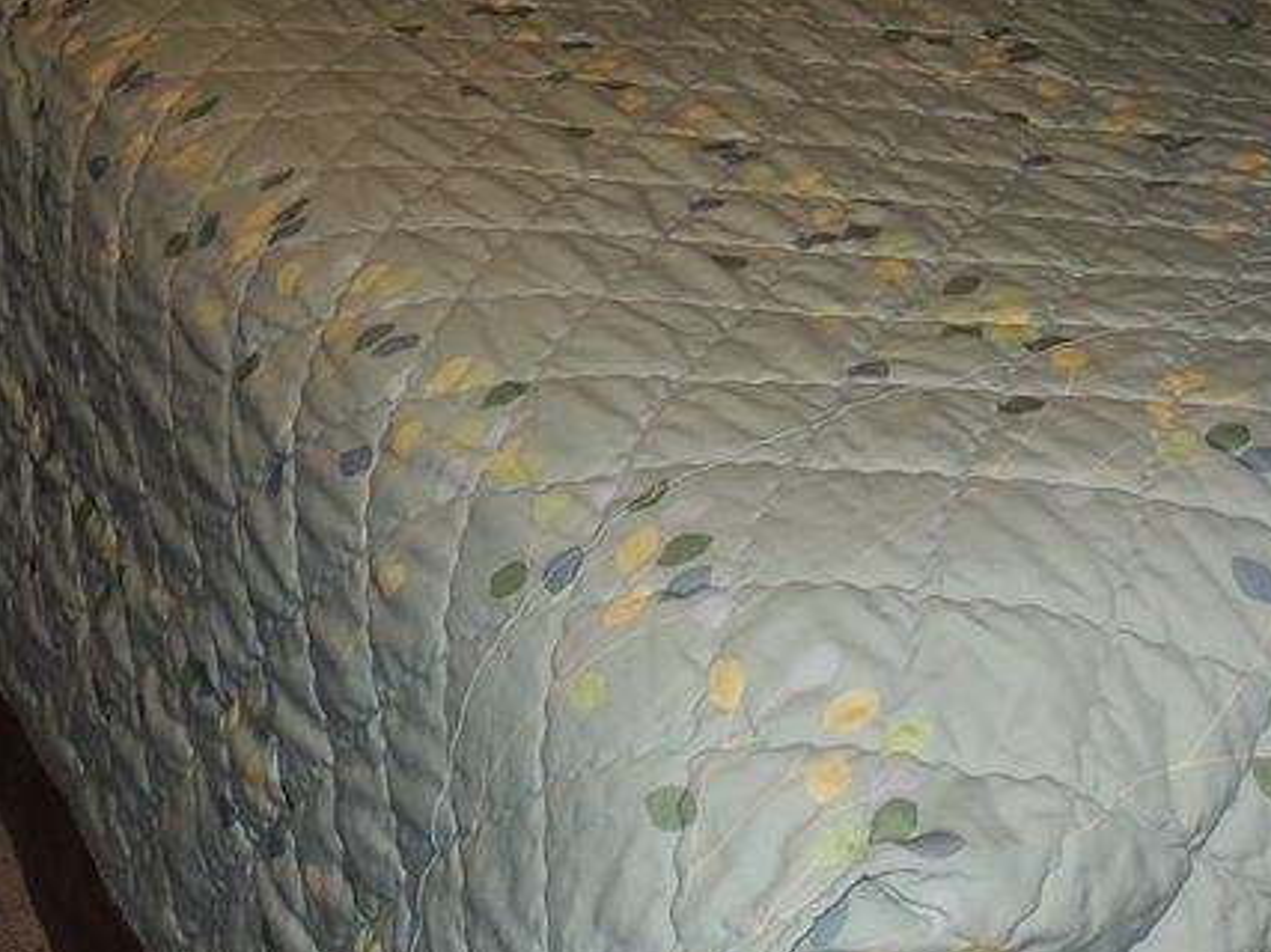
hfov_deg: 26.2
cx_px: 1137
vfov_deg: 20.1
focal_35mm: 72
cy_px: 116
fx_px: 2643
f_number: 3
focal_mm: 4.3
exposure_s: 1/30
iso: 200
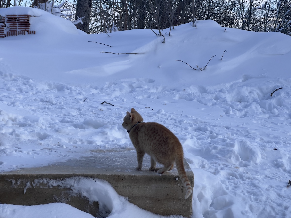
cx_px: 146
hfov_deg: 25.3
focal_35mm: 77
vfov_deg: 19.1
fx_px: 647
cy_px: 109
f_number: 2.8
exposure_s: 1/317
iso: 32
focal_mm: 9
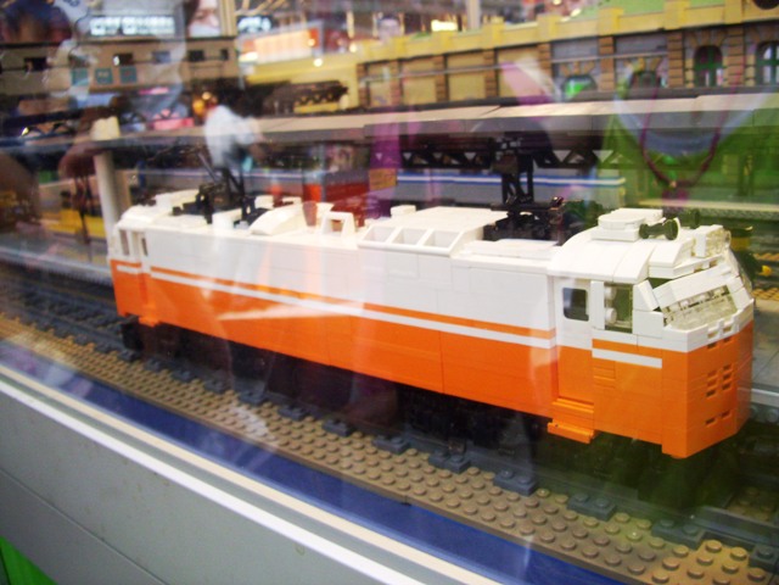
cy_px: 292
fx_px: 720
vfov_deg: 44.2
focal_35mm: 32
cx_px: 390
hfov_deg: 56.8
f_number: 2.9
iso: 160
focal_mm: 5.7
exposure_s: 1/15
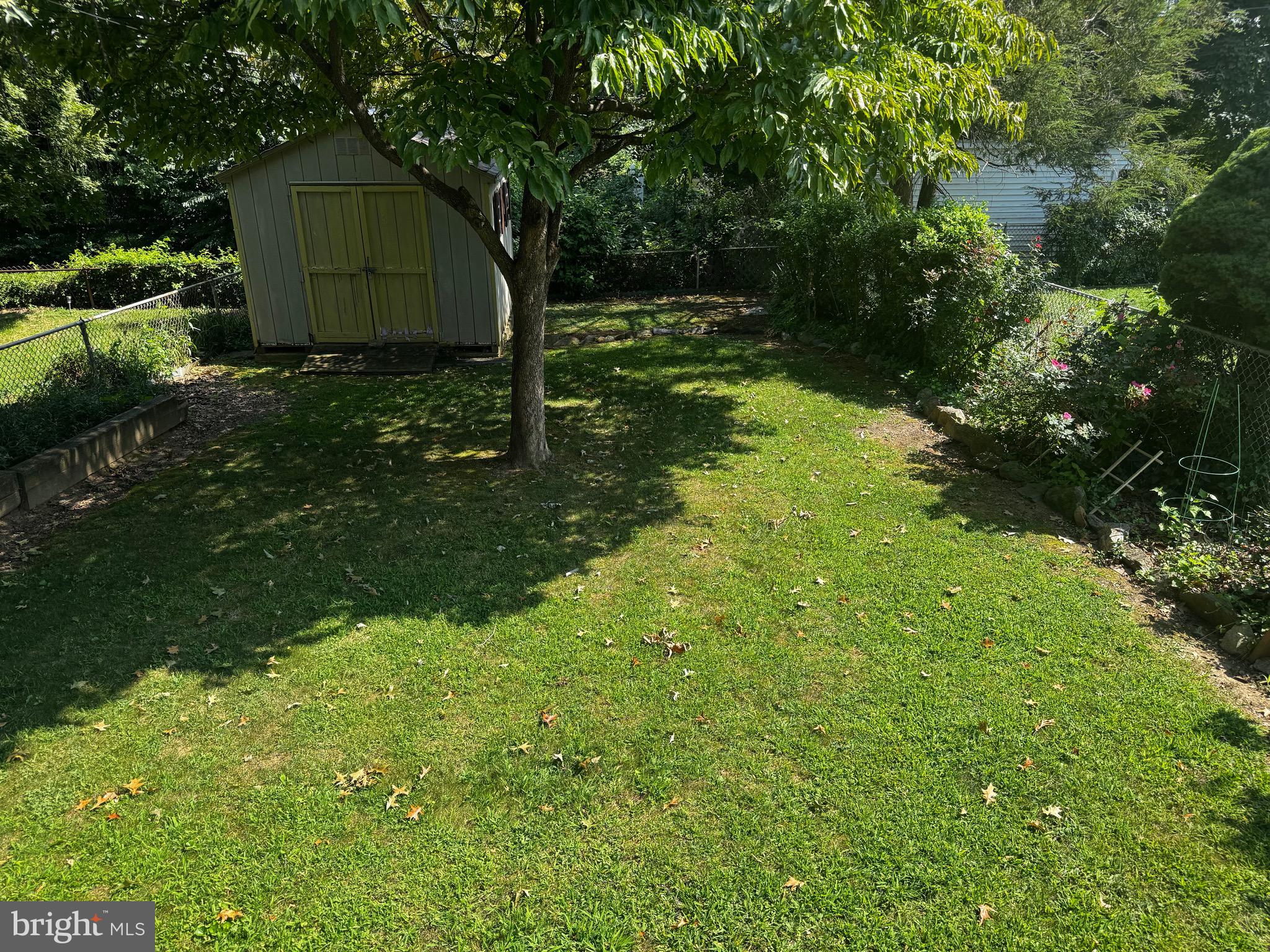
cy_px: 476
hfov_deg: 71.6
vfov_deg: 56.8
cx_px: 635
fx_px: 881
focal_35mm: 24
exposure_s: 1/1238
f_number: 1.78
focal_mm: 6.76
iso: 80
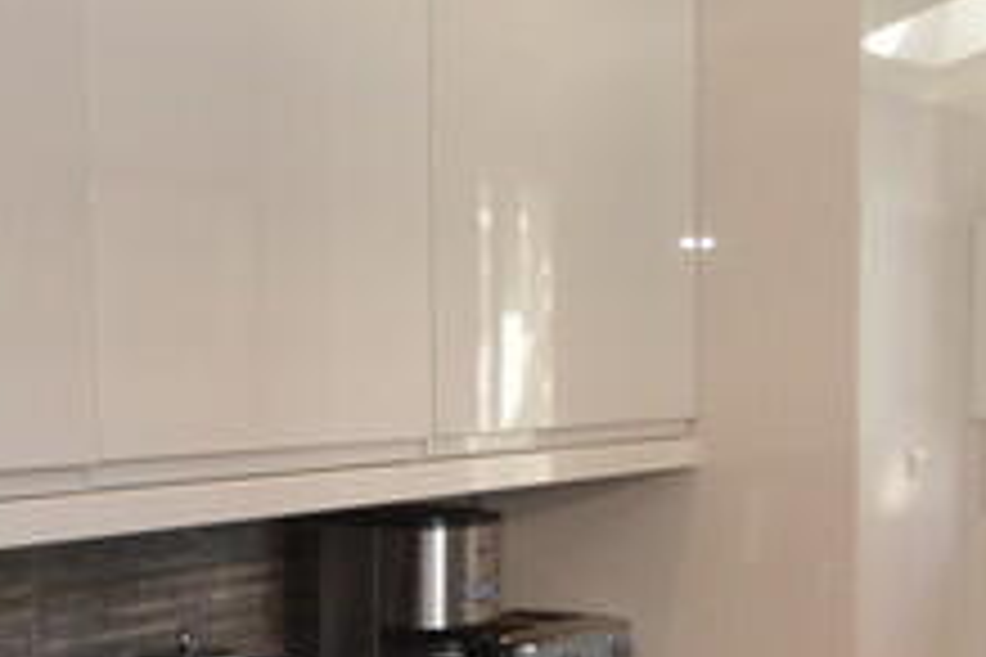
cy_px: 547
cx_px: 788
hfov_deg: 28.2
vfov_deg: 19.2
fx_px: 1917
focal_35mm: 70
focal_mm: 10
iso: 400
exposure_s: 1/80
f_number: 4.5
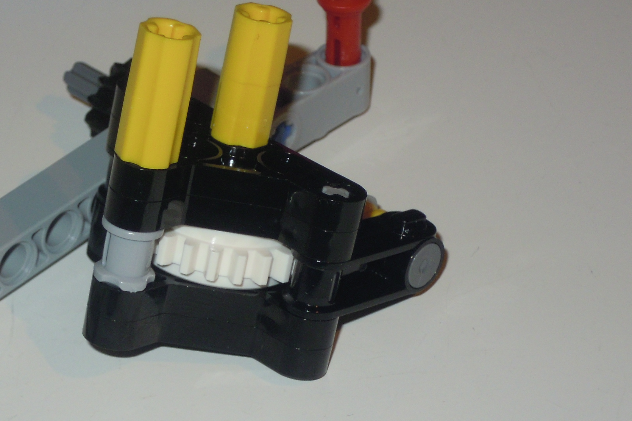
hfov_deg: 14.1
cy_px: 332
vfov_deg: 9.4
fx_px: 2545
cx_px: 143
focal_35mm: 145
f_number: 4.4
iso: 100
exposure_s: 1/40
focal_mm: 13.2
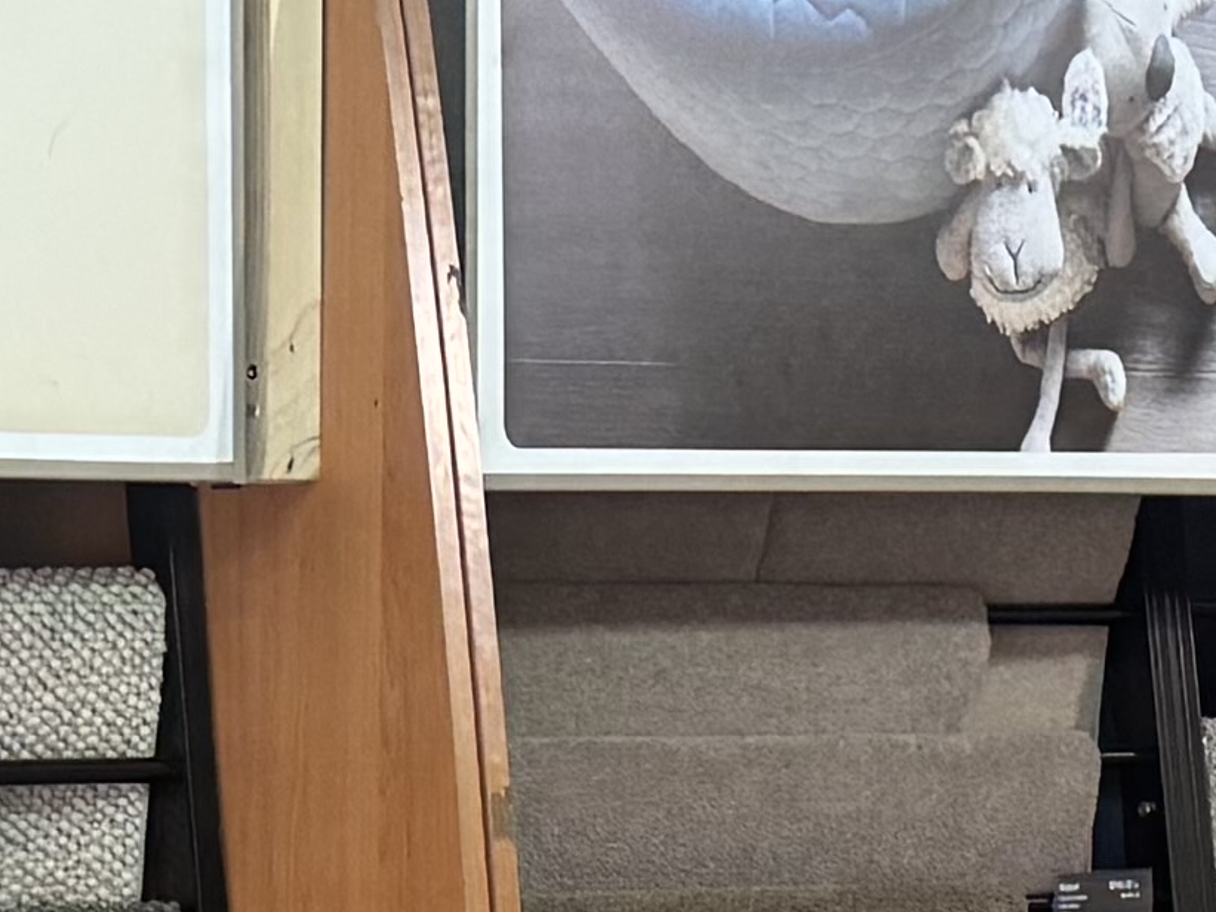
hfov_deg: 11.6
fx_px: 5867
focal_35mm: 167
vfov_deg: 8.3
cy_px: 2059
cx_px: -222
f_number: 1.78
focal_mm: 6.76
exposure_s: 1/100
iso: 125
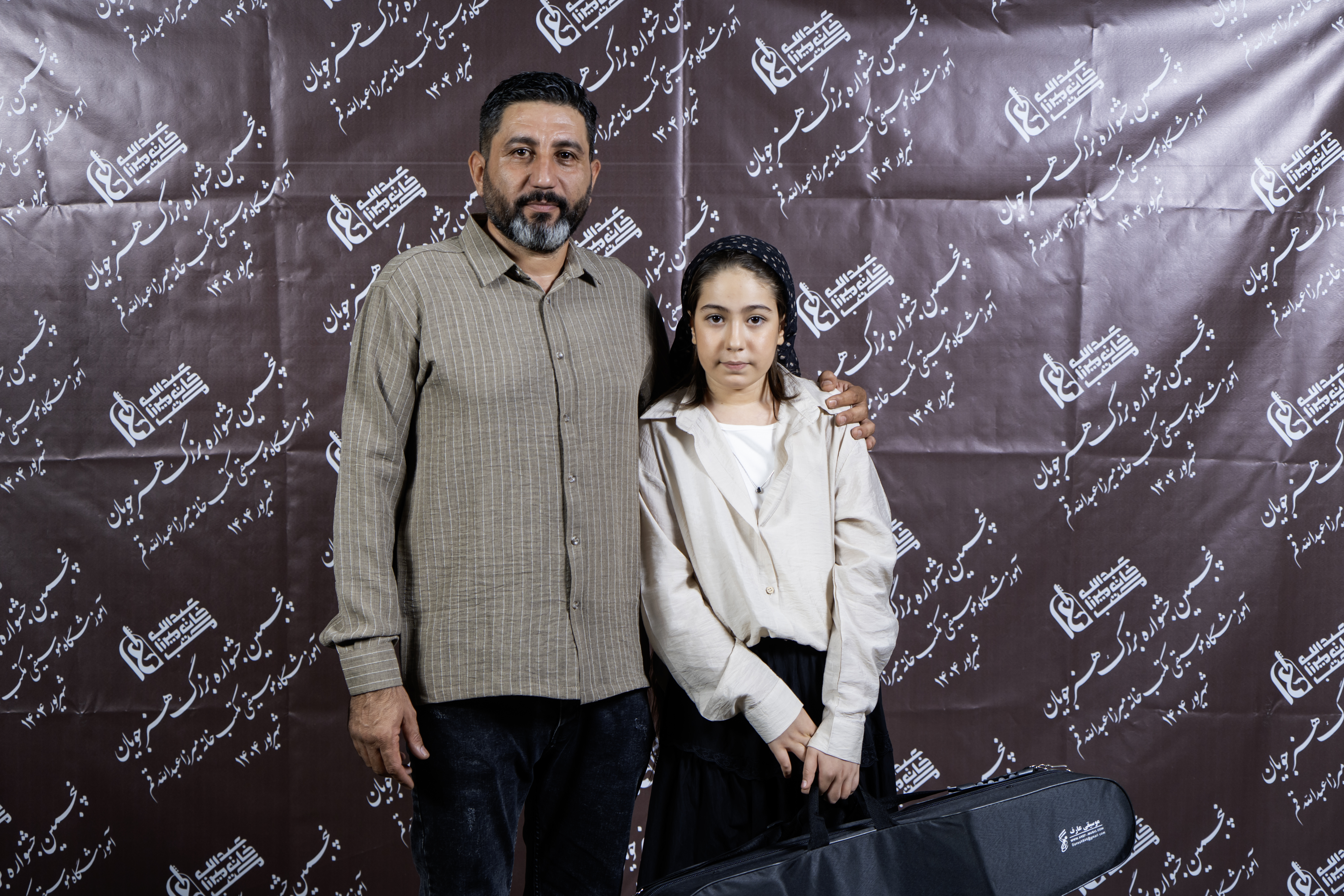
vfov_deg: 25.5
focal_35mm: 53
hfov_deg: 37.5
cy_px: 448
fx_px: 1979
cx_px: 672
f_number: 4
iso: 320
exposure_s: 1/125
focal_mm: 53
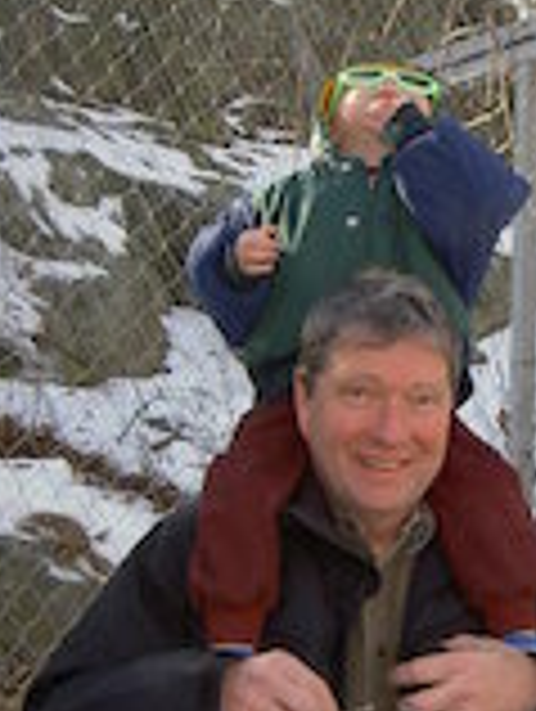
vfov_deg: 22.6
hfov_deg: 16.9
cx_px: 495
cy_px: 477
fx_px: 1771
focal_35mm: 86
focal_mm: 5.6
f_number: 4.7
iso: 50
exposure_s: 1/125
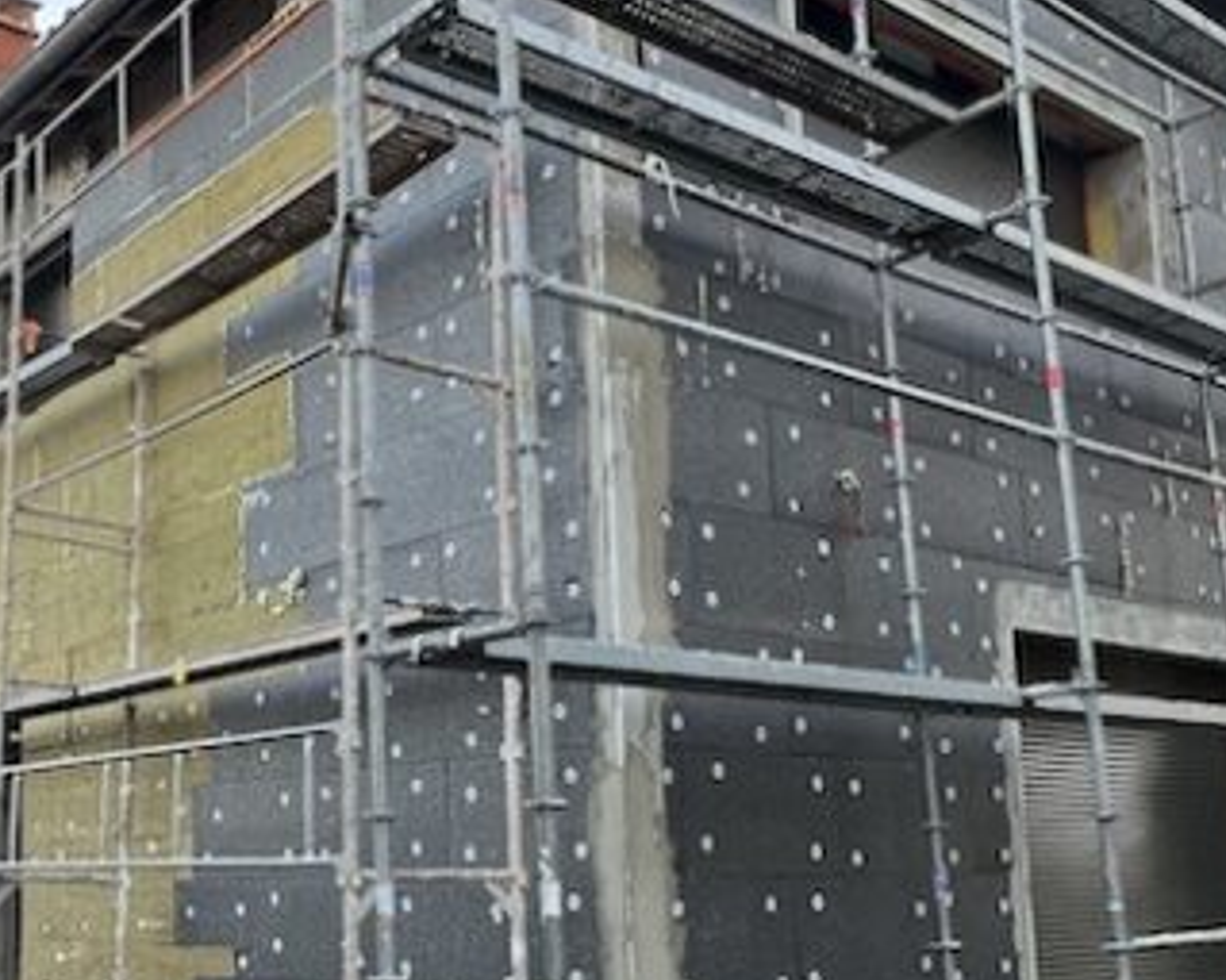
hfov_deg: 44.8
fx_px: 1415
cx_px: 261
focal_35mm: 39
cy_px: 663
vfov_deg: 37.7
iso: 125
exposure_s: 1/99
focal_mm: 1.57
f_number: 1.8
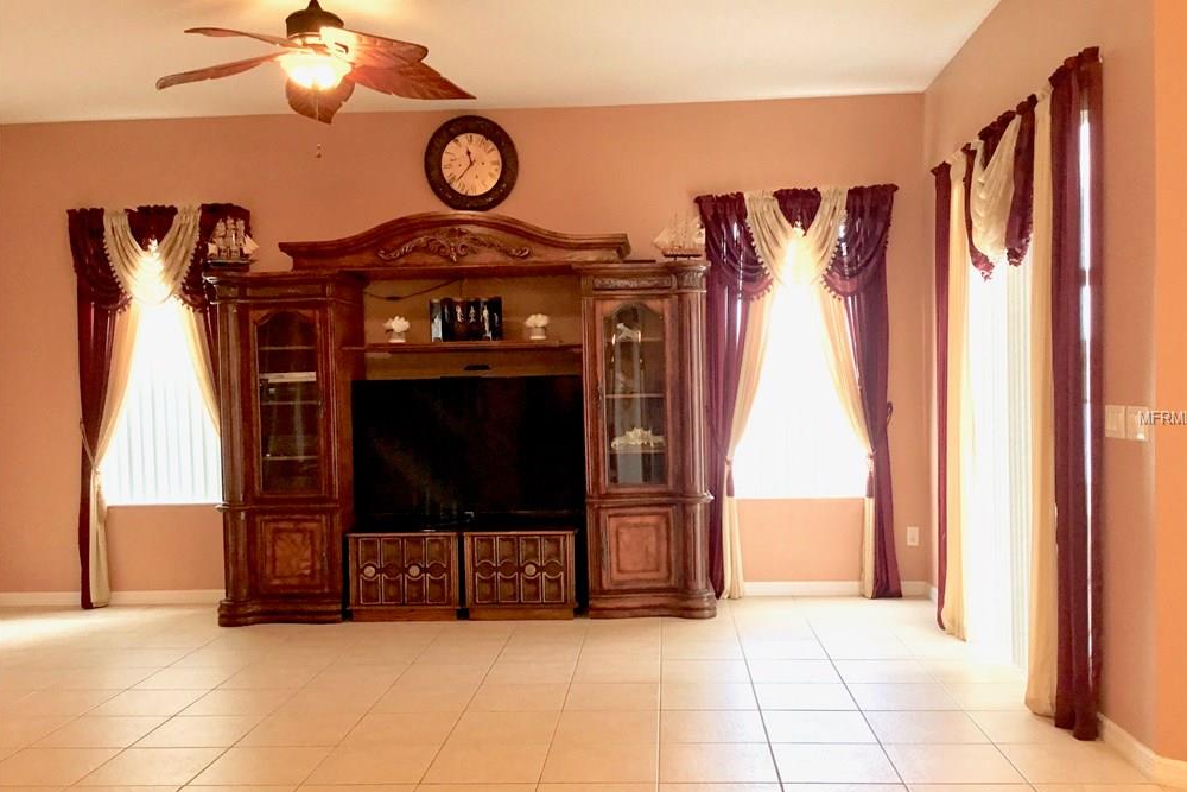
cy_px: 418
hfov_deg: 57.2
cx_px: 602
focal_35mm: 33
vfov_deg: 40.0
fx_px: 1088
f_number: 2.4
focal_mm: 3.3
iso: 100
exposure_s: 1/30
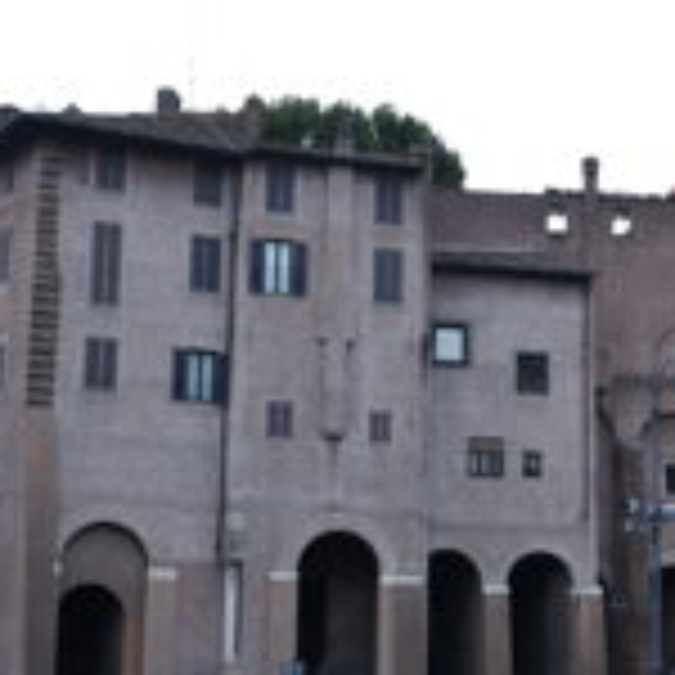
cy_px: 353
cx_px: 626
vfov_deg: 23.1
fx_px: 1655
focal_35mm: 75
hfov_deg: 22.4
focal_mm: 22
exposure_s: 1/80
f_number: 3.5
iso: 400
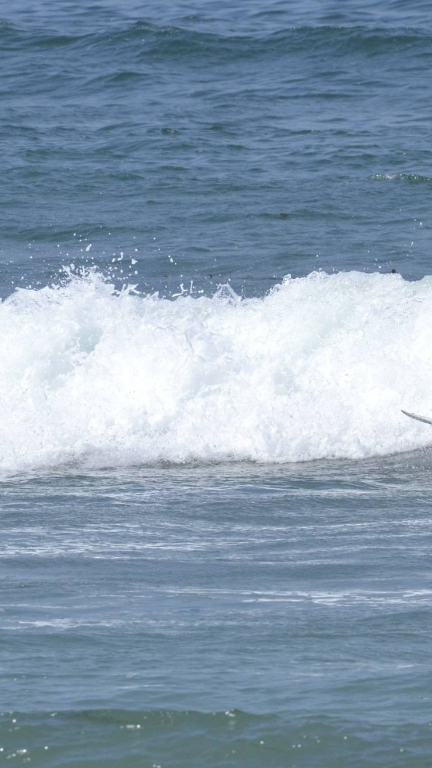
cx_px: 285
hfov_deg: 1.5
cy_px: 386
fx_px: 16722
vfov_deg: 2.6
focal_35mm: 821
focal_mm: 300
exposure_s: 1/1600
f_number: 13
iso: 800
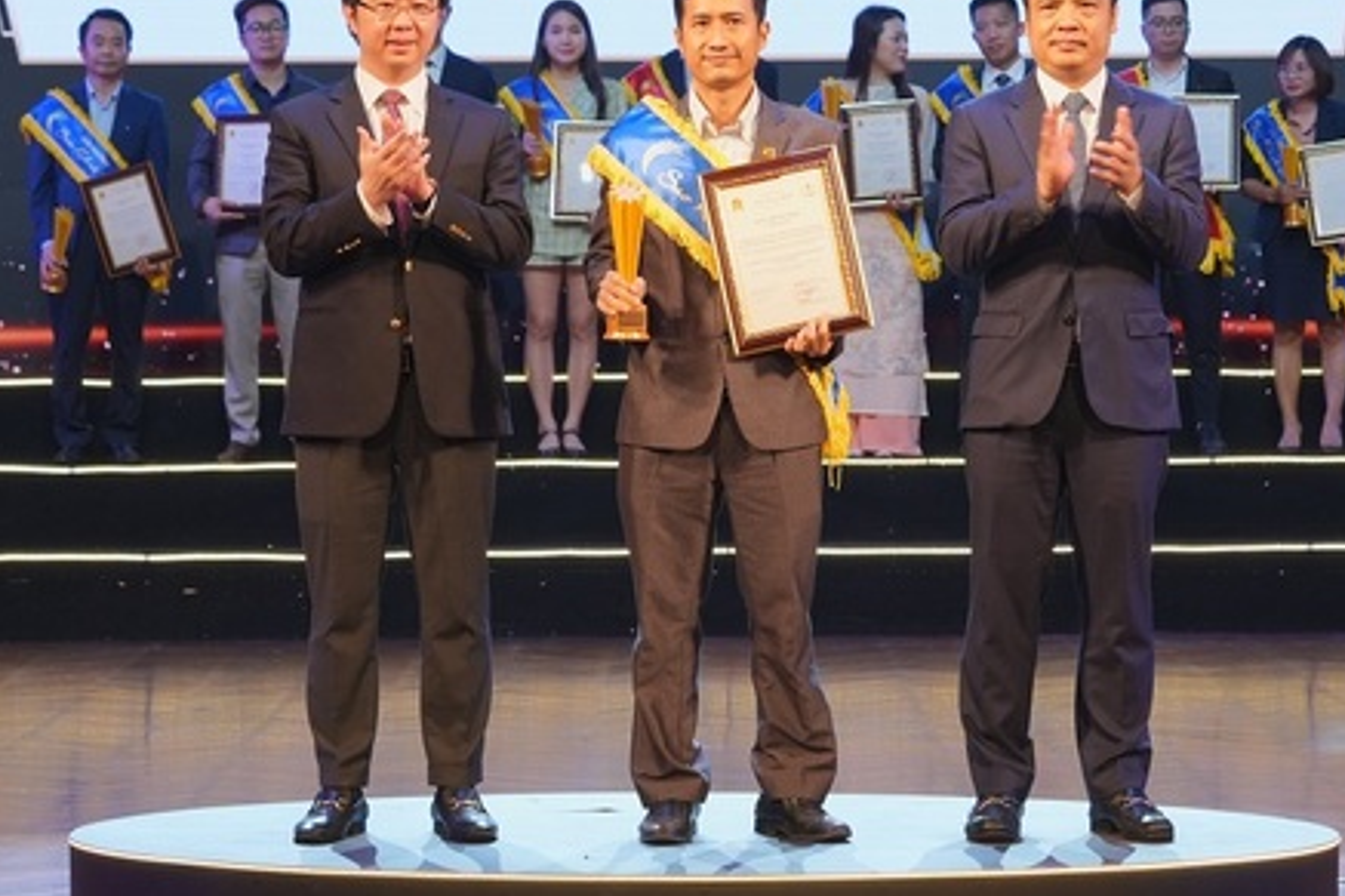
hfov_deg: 13.3
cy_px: 103
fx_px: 5751
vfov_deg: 8.9
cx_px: 693
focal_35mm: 154
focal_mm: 82
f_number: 6.3
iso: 1000
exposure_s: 1/200
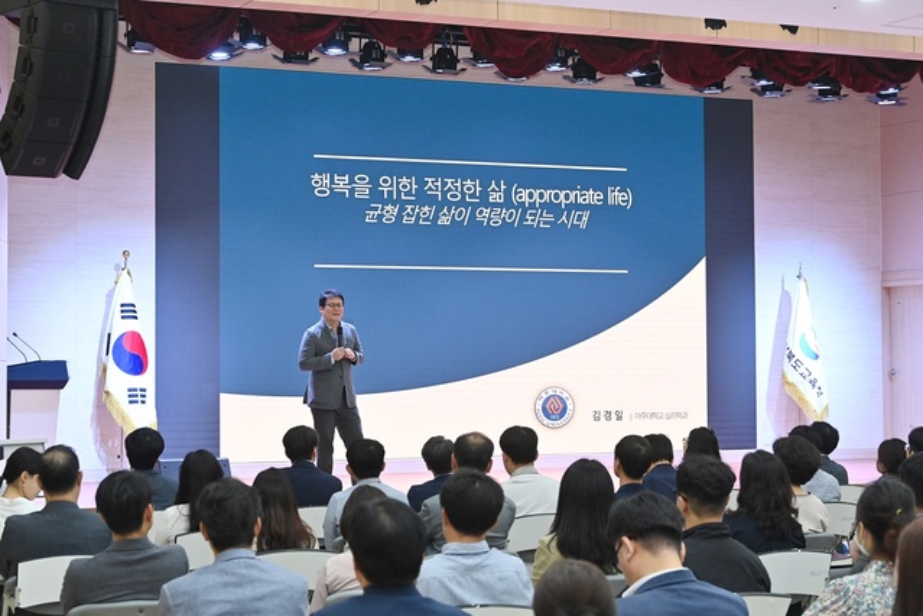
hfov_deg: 28.8
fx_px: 1795
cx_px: 462
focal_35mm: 70
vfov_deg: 19.5
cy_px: 308
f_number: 6.3
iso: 3200
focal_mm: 70
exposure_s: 1/200
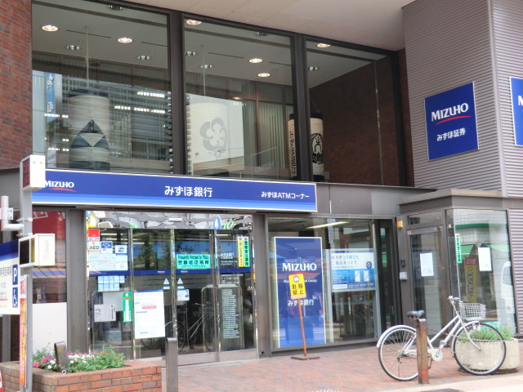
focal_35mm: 47
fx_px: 710
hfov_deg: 40.4
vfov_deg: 30.9
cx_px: 262
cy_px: 196
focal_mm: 8.4
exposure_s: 1/60
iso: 80
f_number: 4
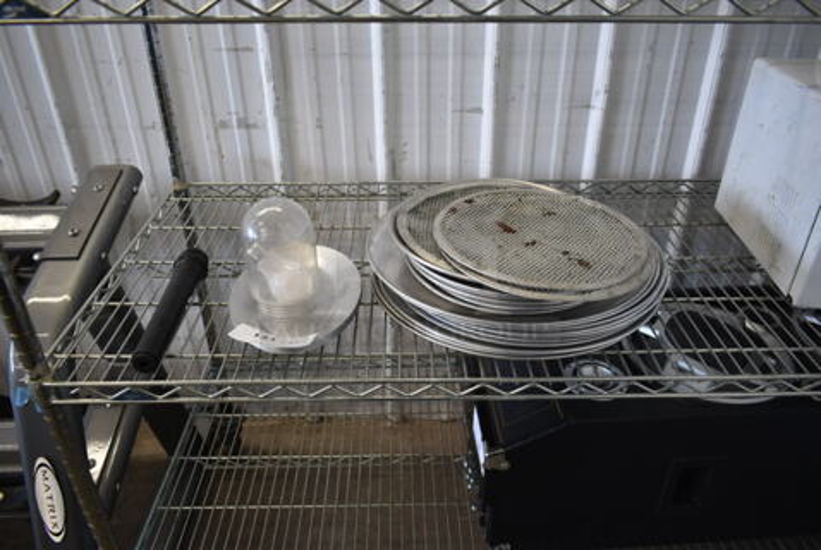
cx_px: 410
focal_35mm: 27
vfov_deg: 48.1
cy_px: 275
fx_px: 616
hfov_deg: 67.3
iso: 220
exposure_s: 1/30
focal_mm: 18
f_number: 3.5
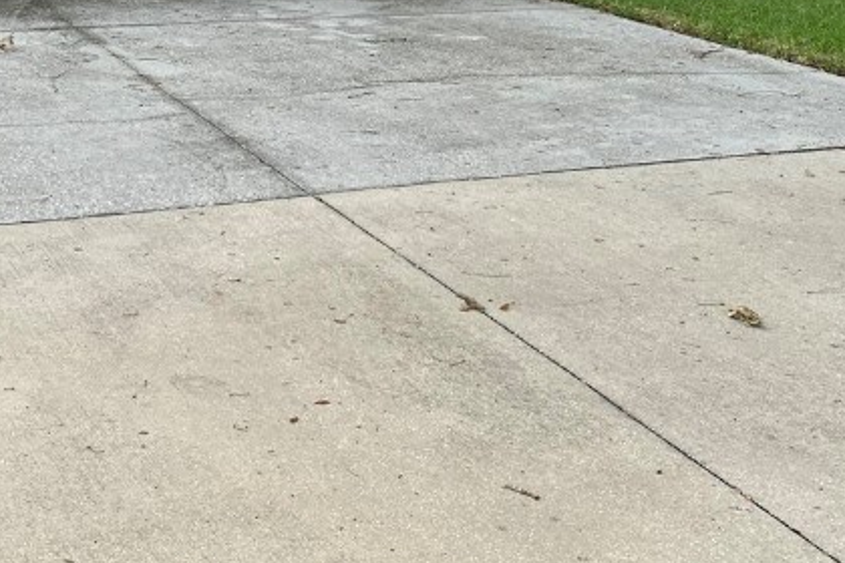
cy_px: -92
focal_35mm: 66
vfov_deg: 19.5
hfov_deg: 30.5
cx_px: 378
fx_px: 1549
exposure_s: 1/1316
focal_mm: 4.25
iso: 32
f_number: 1.8
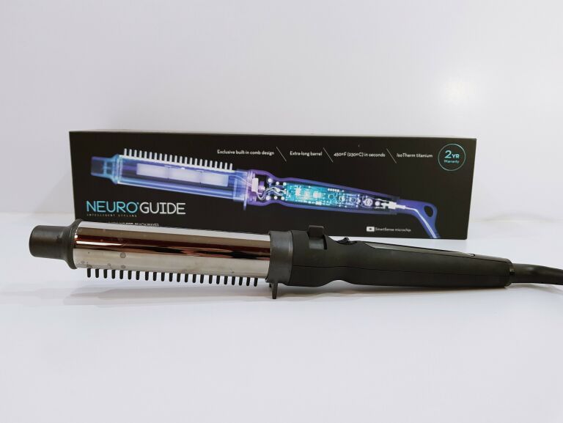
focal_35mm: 26
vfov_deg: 53.1
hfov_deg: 67.3
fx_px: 423
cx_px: 282
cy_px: 212
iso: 80
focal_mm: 4.2
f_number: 1.7
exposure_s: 1/100
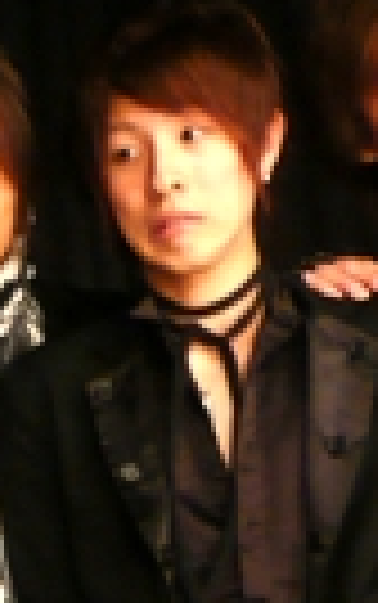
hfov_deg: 12.7
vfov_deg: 21.2
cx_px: -270
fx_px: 1563
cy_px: 578
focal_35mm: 95
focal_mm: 4.6
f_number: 3.3
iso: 200
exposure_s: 1/8
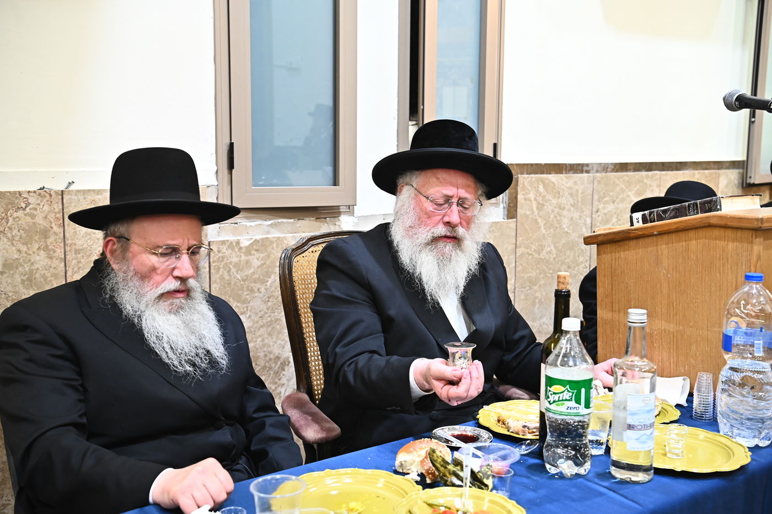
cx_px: 386
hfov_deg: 46.4
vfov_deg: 31.9
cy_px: 257
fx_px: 900
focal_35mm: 42
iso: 2500
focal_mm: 42
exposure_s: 1/160
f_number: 4.5
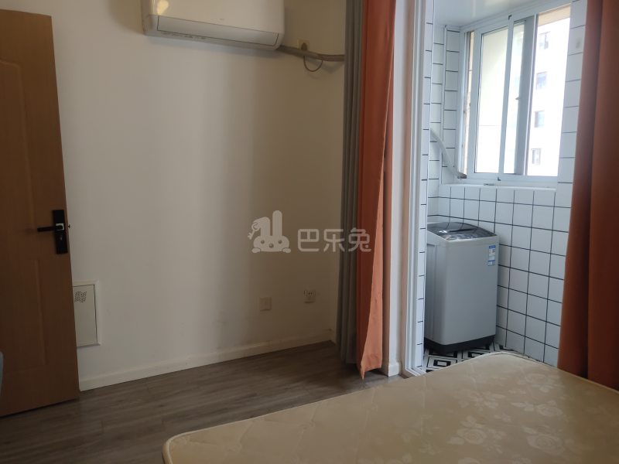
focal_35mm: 30
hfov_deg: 60.0
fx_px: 536
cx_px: 310
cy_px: 232
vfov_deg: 46.8
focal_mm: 4.35
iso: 101
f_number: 1.8
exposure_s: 1/100
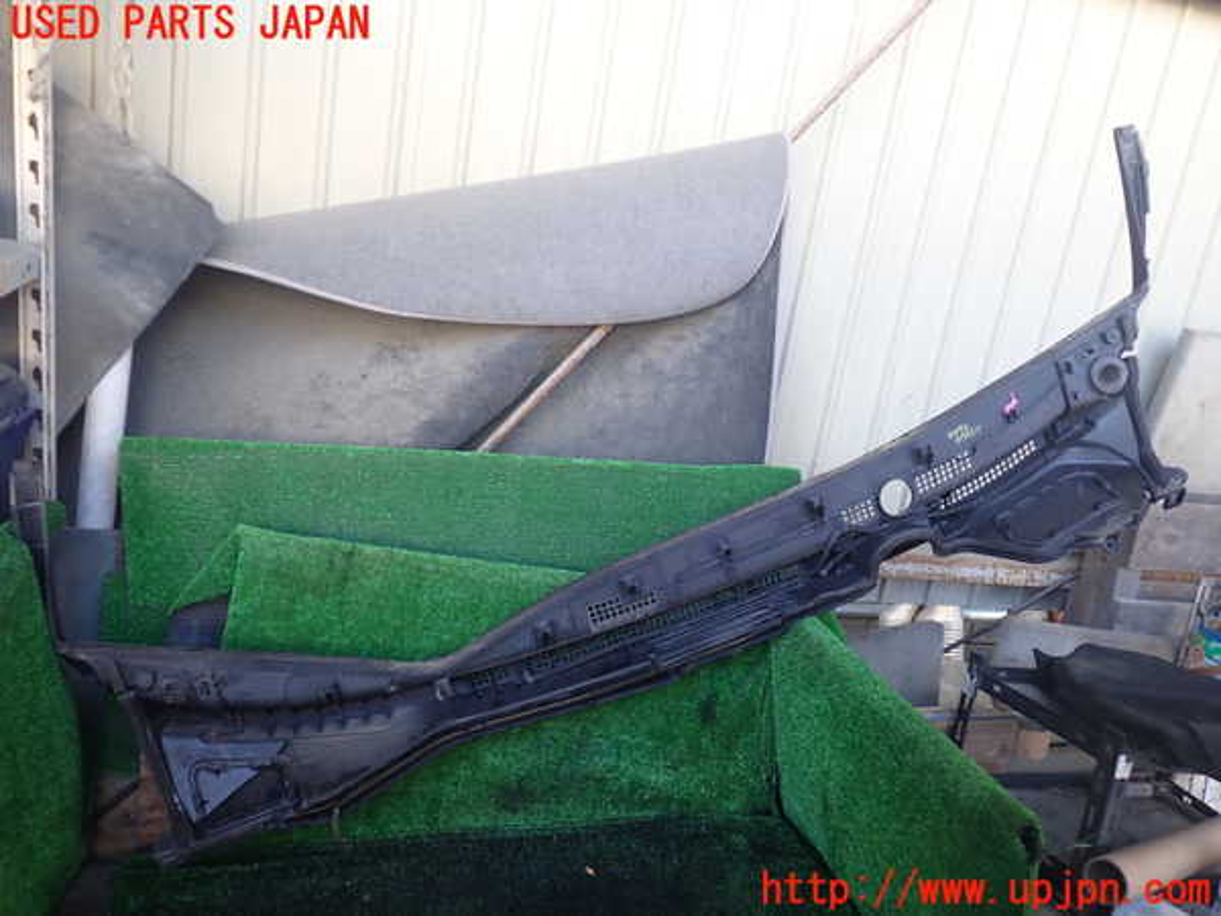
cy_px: 458
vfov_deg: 46.8
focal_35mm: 30
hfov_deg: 60.0
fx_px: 1058
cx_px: 610
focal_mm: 5.4
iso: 160
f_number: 2.3
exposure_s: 1/60
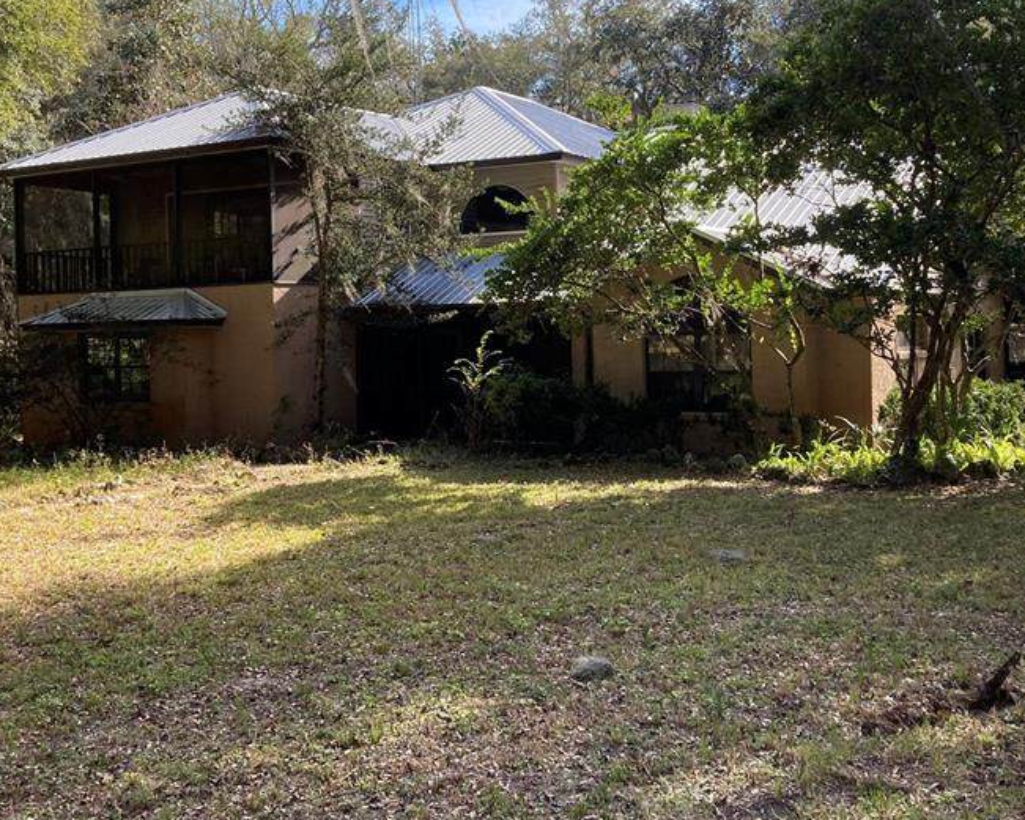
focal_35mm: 43
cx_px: 568
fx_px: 1305
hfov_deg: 42.8
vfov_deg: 34.8
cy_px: 348
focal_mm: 3.99
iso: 20
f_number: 1.8
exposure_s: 1/369
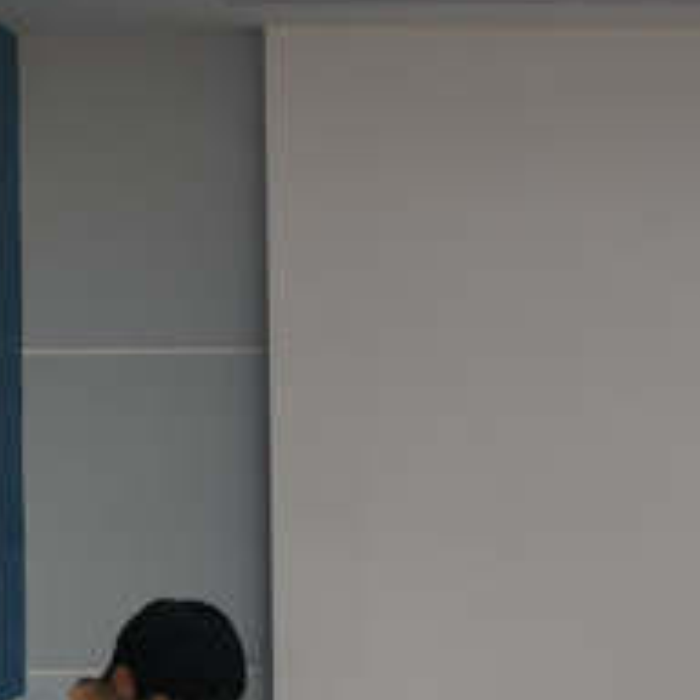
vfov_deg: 11.7
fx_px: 3409
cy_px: 536
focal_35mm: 149
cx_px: 890
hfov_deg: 11.4
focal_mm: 5.58
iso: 64
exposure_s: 1/100
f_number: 1.8
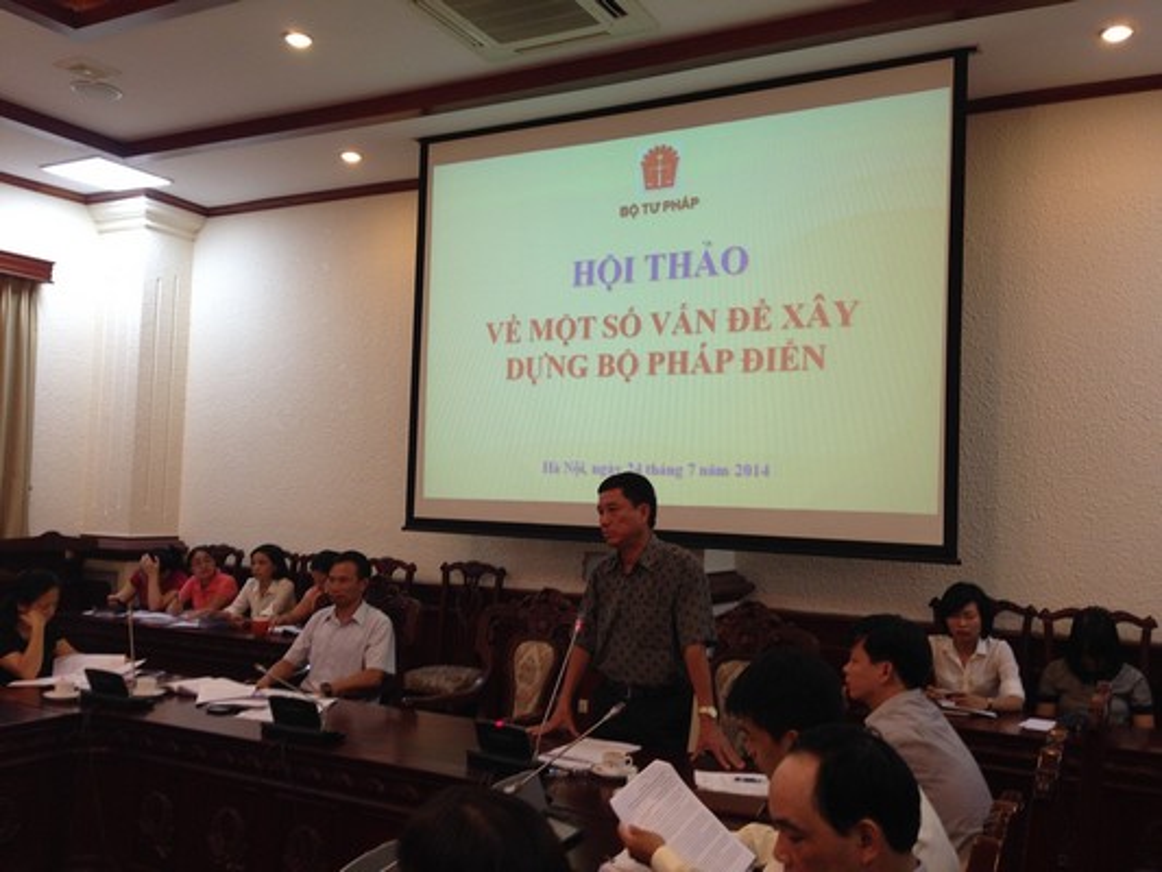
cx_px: 581
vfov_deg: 43.0
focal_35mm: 33
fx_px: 1108
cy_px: 436
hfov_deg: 55.3
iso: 64
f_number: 2.4
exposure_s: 1/20
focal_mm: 4.12
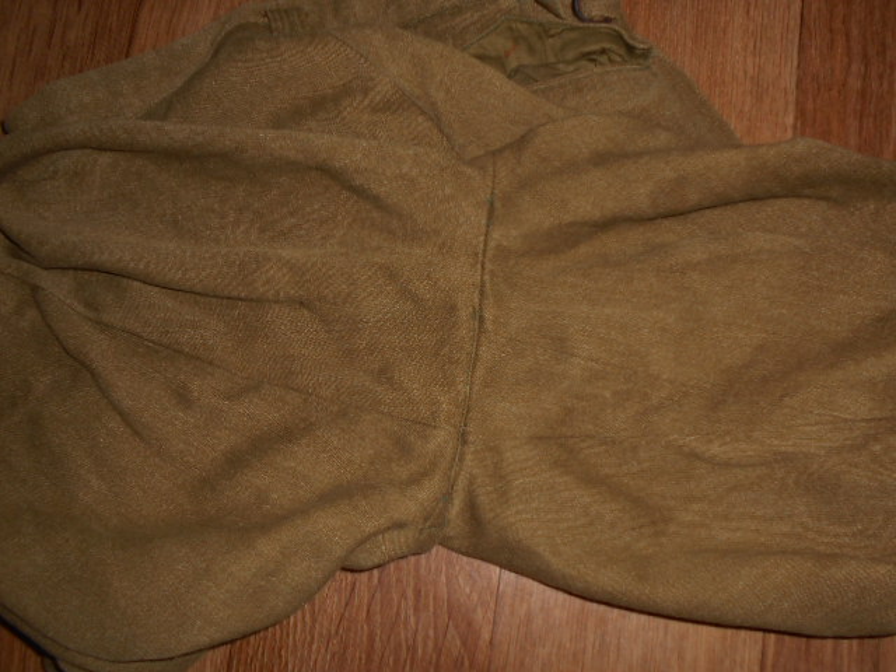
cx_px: 448
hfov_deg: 60.0
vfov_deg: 46.8
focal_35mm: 30
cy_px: 336
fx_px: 777
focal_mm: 5.1
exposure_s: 1/25
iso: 80
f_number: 3.4
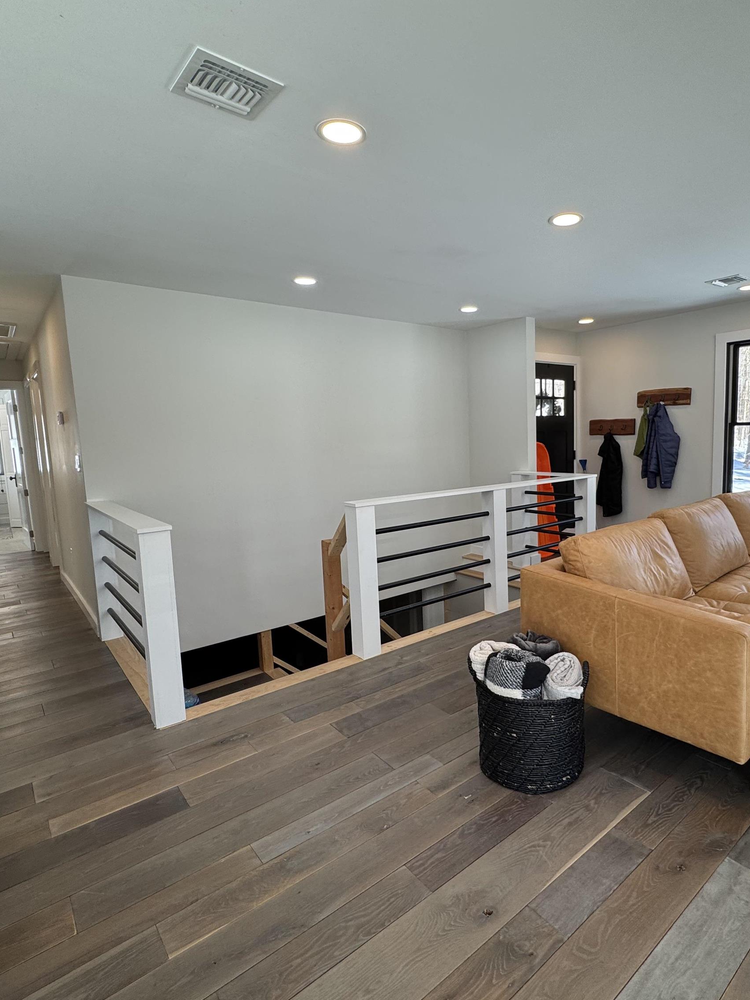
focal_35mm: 19
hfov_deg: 67.8
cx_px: 458
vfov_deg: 84.7
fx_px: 549
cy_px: 499
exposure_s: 1/120
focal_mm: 2.22
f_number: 2.2
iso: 50
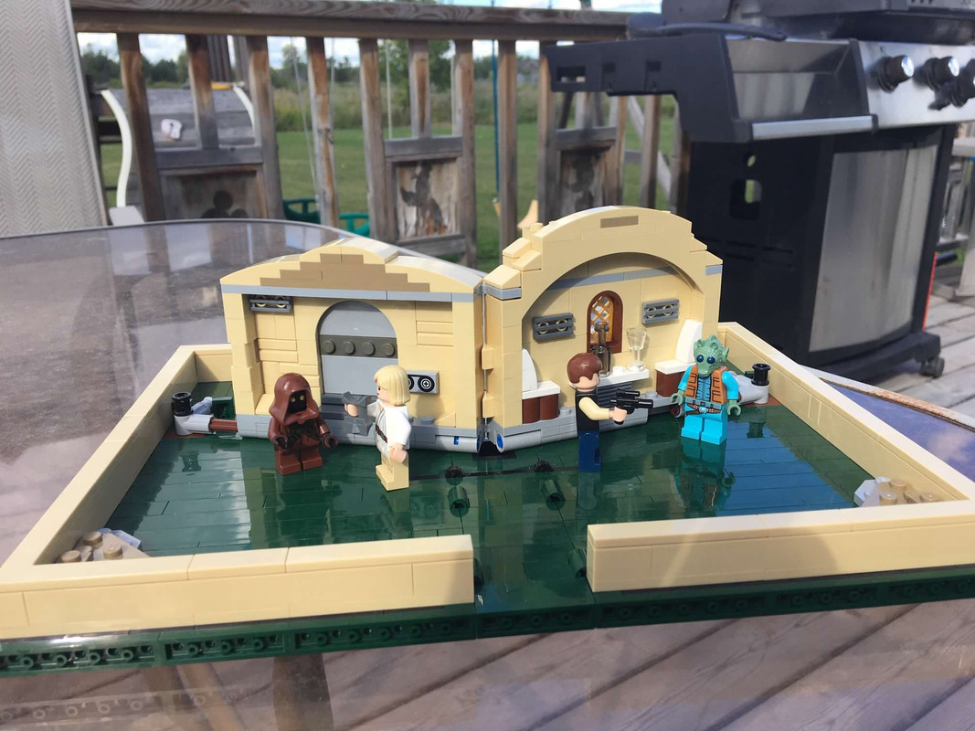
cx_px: 488
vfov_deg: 48.2
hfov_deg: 61.7
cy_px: 366
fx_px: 817
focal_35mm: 29
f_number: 2.2
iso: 25
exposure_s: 1/646
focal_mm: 4.15
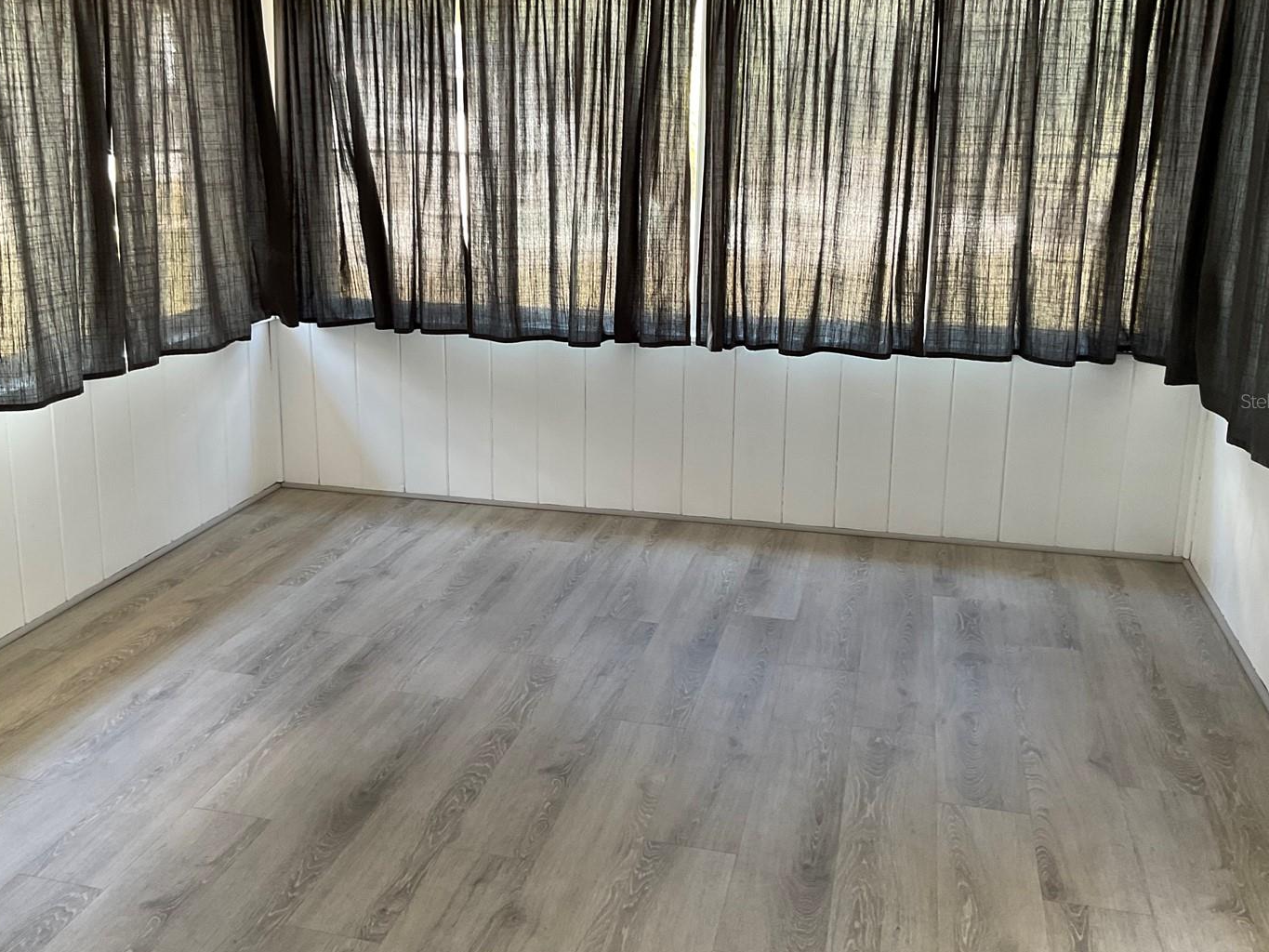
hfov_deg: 53.9
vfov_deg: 41.7
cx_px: 585
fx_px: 1247
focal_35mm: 34
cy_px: 401
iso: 50
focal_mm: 3
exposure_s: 1/60
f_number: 1.8
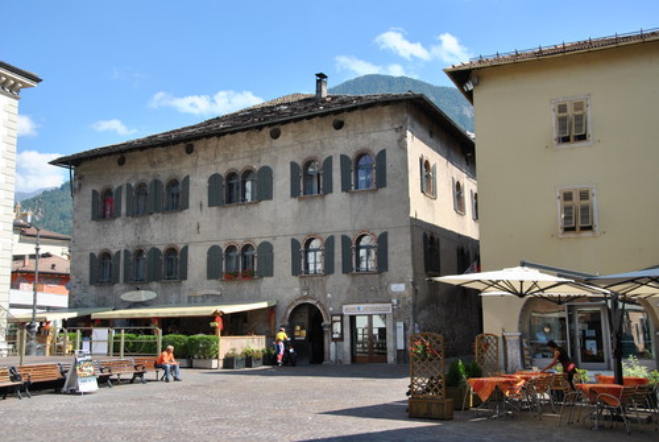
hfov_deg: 49.5
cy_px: 221
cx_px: 330
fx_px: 715
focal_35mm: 39
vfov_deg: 34.3
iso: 100
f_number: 7.1
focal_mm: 26
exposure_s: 1/200
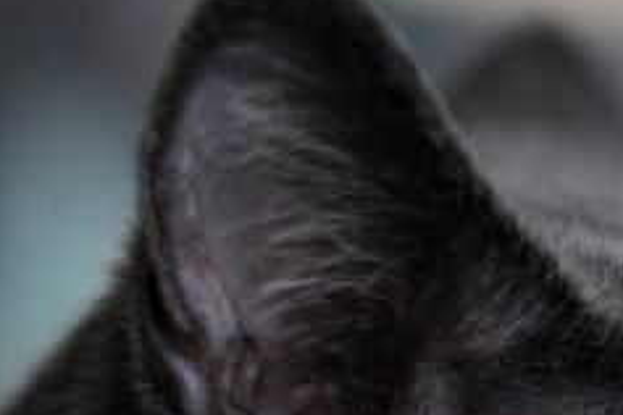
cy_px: 951
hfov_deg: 7.9
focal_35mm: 253
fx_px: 4378
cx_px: 1109
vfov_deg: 5.3
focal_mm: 50
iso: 160
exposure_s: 1/60
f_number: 2.5
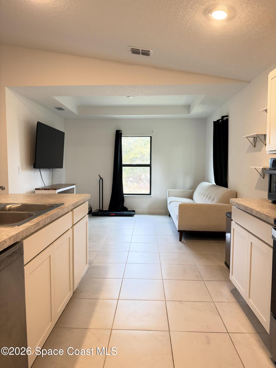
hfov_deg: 56.8
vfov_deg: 71.6
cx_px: 138
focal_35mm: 24
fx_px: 255
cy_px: 184
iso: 160
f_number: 1.78
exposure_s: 1/60
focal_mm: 6.76
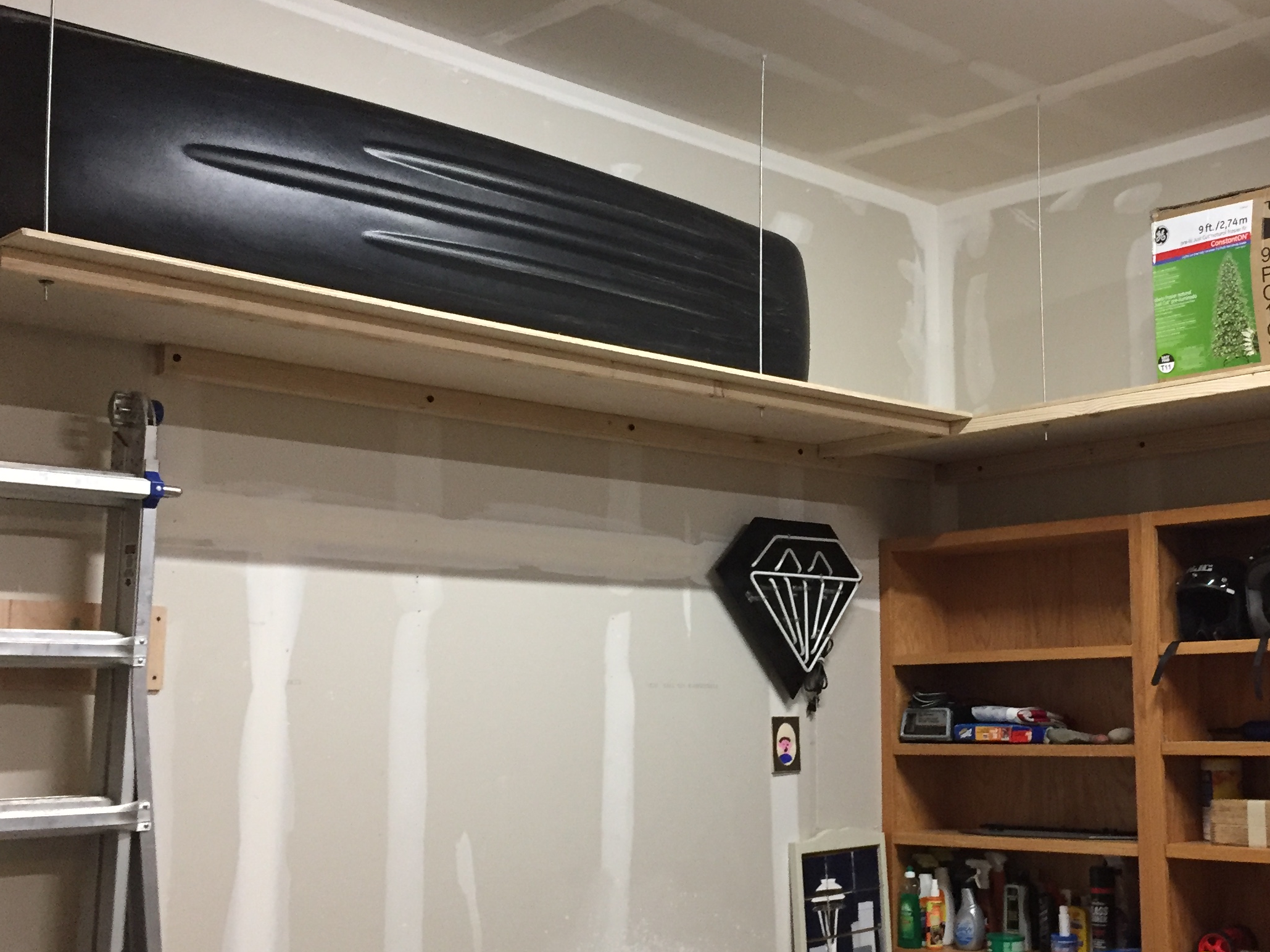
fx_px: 1687
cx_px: 855
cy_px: 486
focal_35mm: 46
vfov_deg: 31.5
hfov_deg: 40.7
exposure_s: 1/30
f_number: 2.2
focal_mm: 4.15
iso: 200
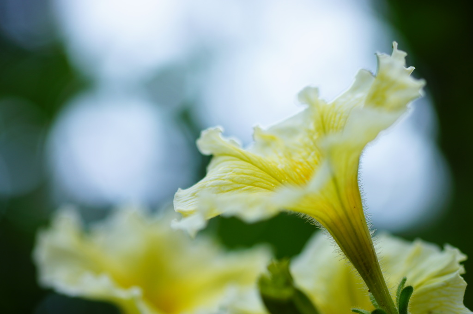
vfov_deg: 13.0
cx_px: 236
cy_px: 157
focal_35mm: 105
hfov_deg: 19.5
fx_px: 1378
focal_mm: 70
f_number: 2.8
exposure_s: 1/400
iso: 100
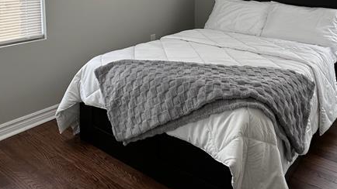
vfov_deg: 30.4
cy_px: -2
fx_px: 322
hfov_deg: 55.3
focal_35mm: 36
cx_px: 168
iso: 80
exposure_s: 1/120
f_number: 2.2
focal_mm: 2.22
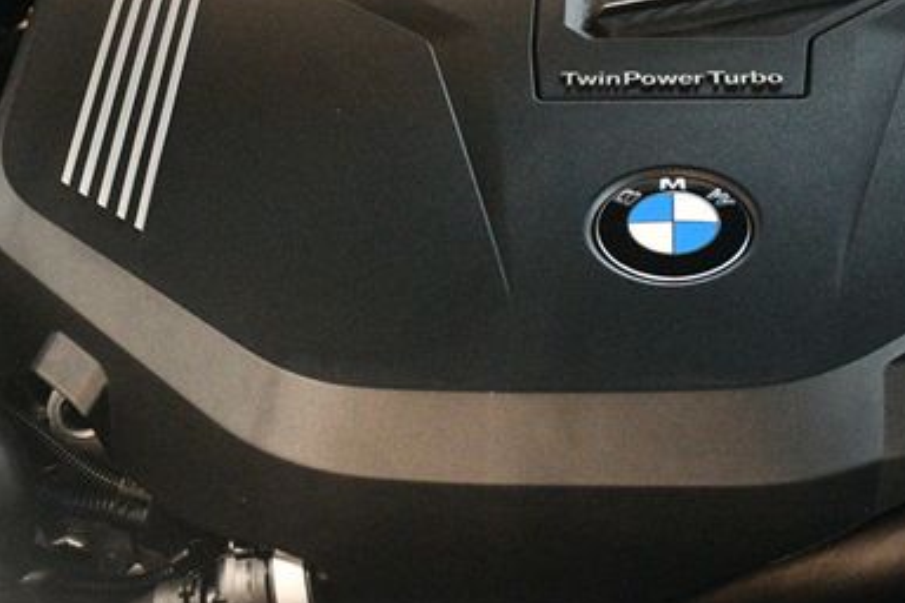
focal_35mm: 95
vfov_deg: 14.3
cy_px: 139
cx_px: 526
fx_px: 2388
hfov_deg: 21.4
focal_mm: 38
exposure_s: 1/60
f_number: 4.2
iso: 10000
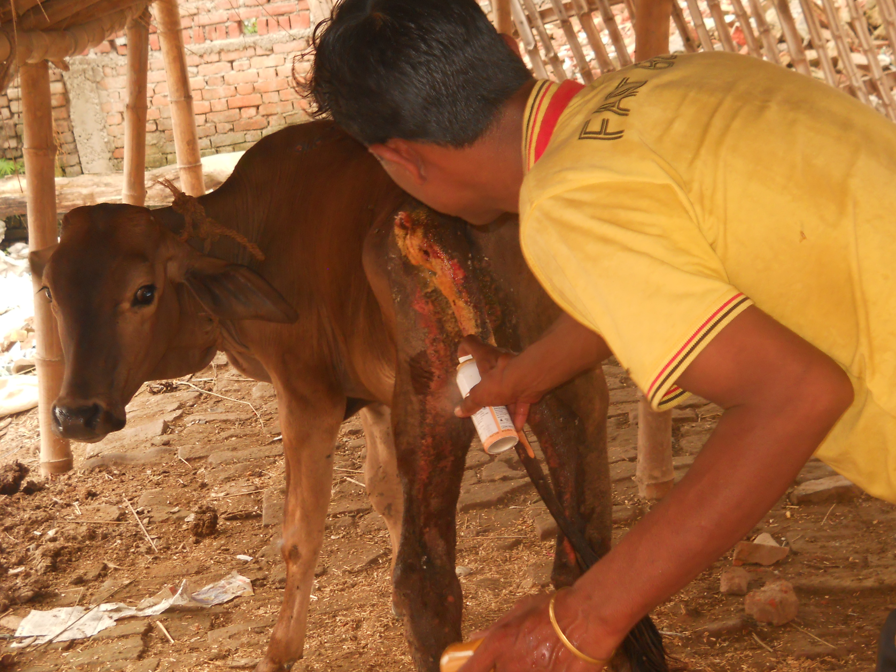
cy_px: 322
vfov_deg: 21.3
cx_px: 467
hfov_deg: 28.2
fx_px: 1786
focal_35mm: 69
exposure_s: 1/60
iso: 200
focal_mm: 10.84
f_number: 4
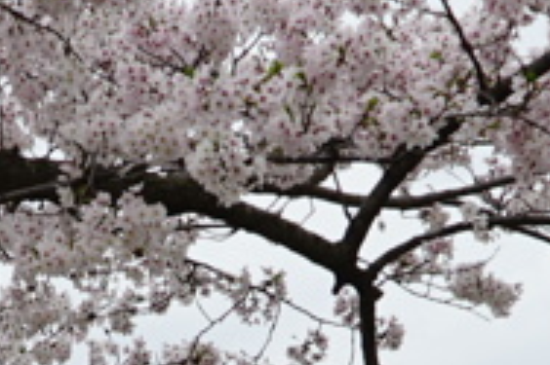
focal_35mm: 185
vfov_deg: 7.3
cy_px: 510
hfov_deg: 11.0
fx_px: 2824
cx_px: 32
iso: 100
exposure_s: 1/125
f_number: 8
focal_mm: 34
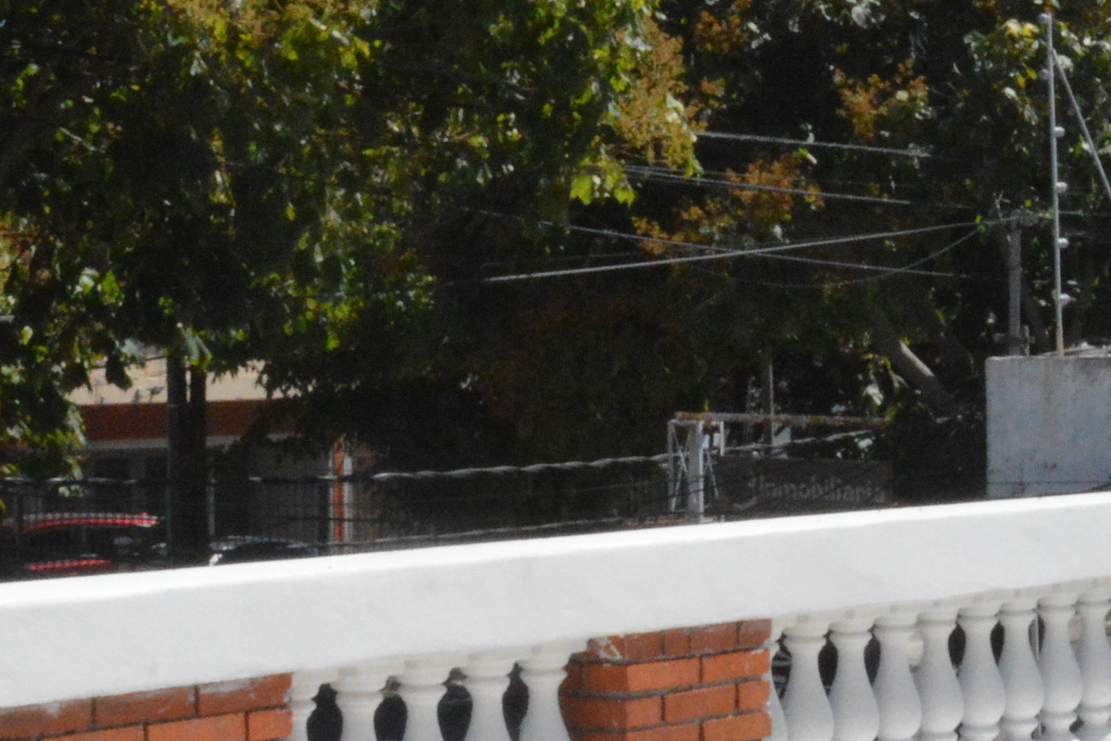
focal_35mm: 126
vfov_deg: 10.9
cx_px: 1102
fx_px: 3878
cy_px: 241
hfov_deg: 16.0
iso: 3200
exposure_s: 1/800
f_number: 25
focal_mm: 25
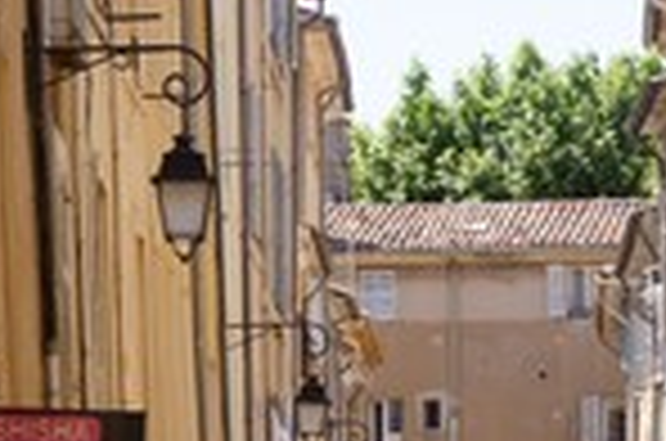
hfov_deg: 6.3
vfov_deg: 4.2
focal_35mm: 327
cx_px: 504
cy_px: 673
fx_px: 6036
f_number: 8
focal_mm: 70
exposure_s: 1/160
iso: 100
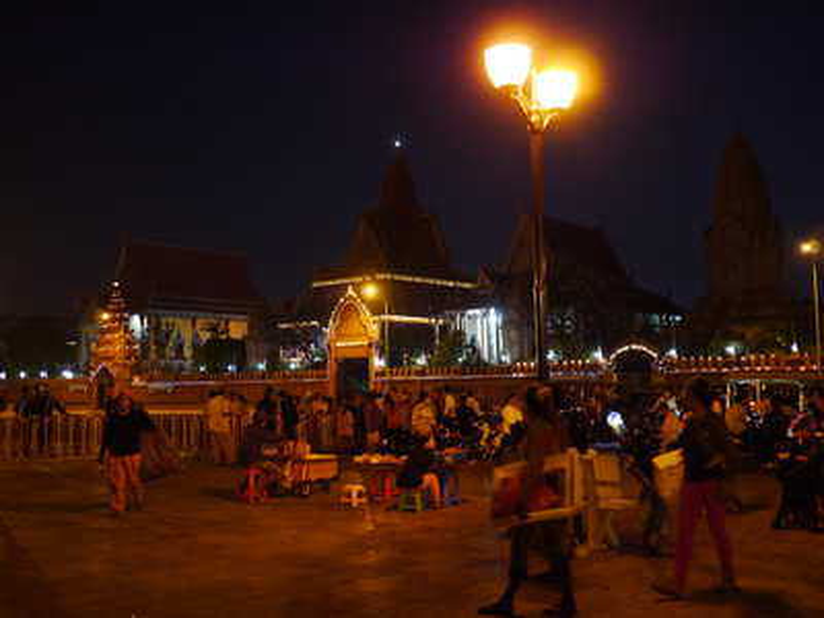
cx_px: 412
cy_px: 309
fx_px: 952
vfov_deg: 36.0
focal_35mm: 40
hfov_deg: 46.8
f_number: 1.7
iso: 1600
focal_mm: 20
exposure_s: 1/30
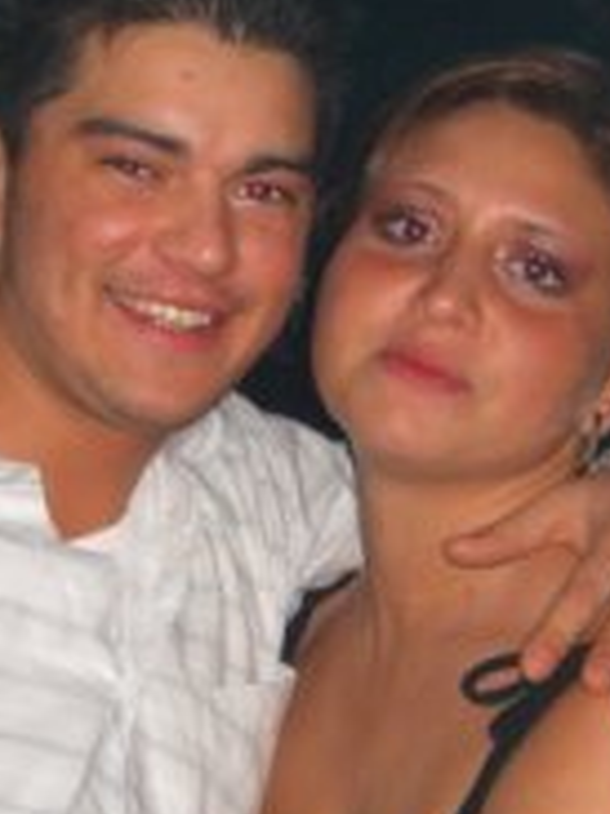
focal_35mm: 151
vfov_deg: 13.1
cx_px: 298
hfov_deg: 9.8
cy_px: 525
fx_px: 3552
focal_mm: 9.5
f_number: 3.1
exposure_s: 1/60
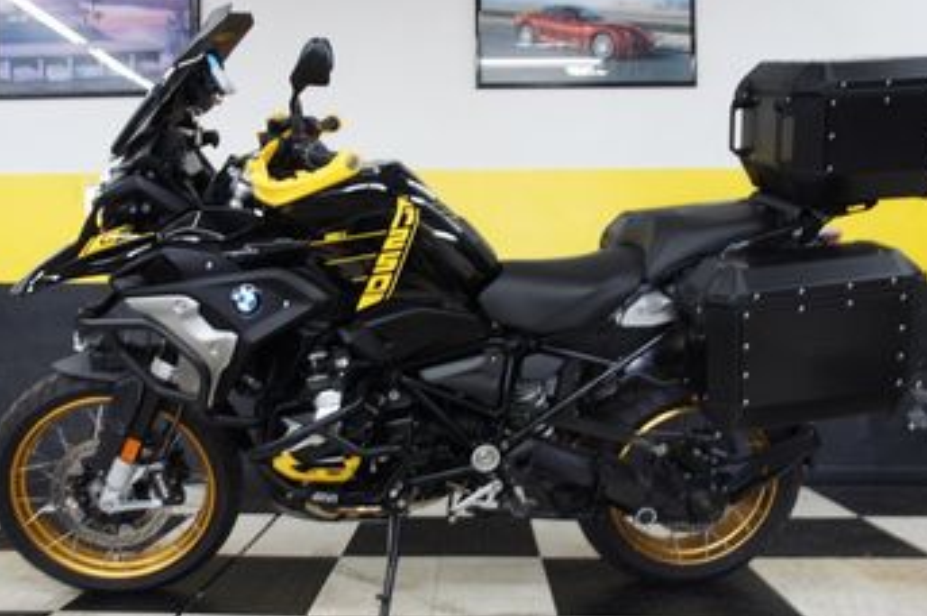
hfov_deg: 54.5
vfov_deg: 37.7
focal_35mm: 35
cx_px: 446
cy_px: 349
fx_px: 900
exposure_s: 1/30
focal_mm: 20
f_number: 4
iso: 400
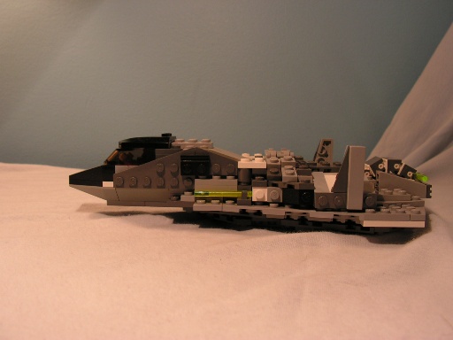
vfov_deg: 39.7
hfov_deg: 51.4
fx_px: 471
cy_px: 170
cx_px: 226
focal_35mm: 36
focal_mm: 6
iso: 80
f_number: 3.2
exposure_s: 1/40
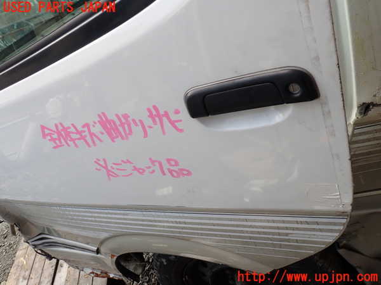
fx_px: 330
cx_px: 190
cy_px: 142
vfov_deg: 46.8
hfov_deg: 60.0
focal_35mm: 30
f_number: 3.2
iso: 100
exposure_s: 1/200
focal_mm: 5.4
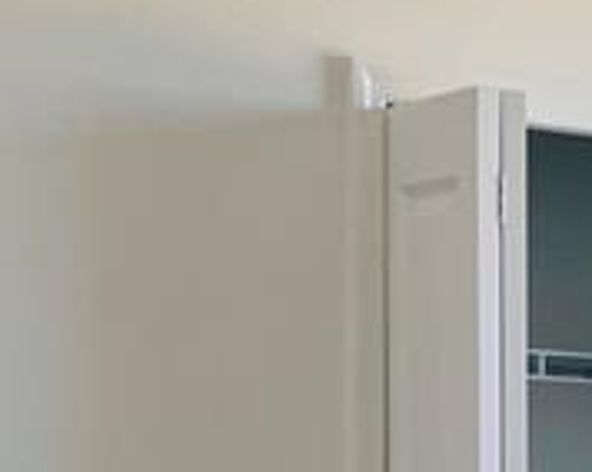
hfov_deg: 12.8
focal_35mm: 146
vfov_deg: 10.2
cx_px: 738
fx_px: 2555
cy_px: 695
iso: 50
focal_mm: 5.7
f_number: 1.5
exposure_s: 1/160
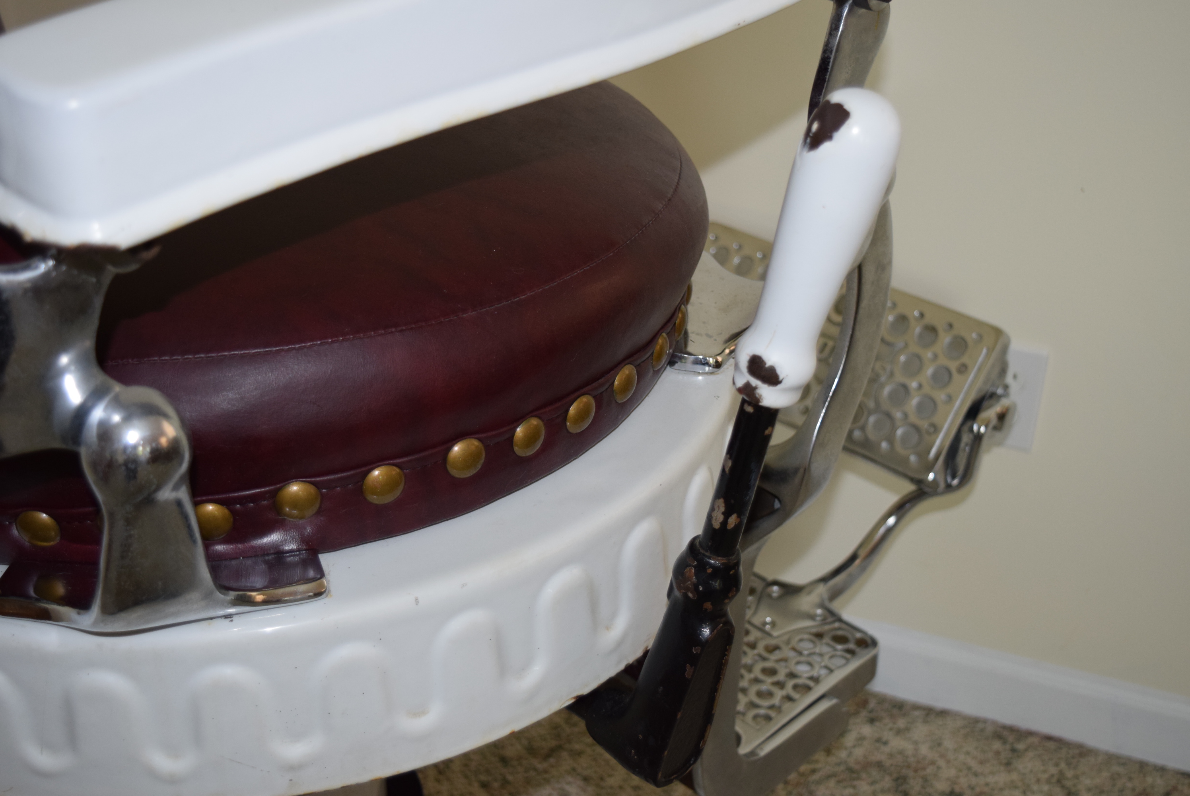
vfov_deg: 28.1
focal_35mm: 48
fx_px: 1588
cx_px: 595
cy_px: 398
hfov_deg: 41.1
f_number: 4.5
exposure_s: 1/80
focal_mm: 32
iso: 720
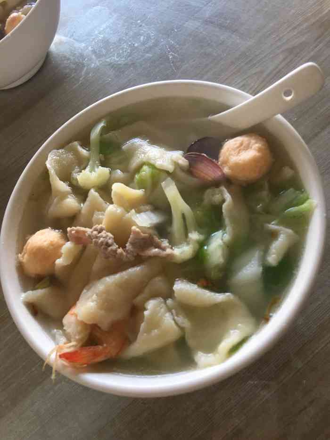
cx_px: 165
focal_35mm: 29
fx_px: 369
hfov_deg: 48.2
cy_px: 220
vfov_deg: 61.7
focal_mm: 4.15
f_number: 2.2
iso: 32
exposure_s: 1/33
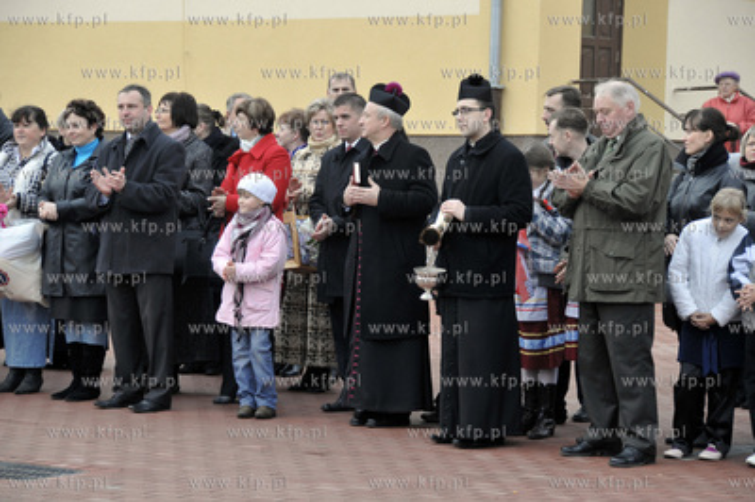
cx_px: 378
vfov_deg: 10.1
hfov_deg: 15.2
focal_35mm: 135
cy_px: 251
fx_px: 2829
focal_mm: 90
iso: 400
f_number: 6.3
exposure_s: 1/200
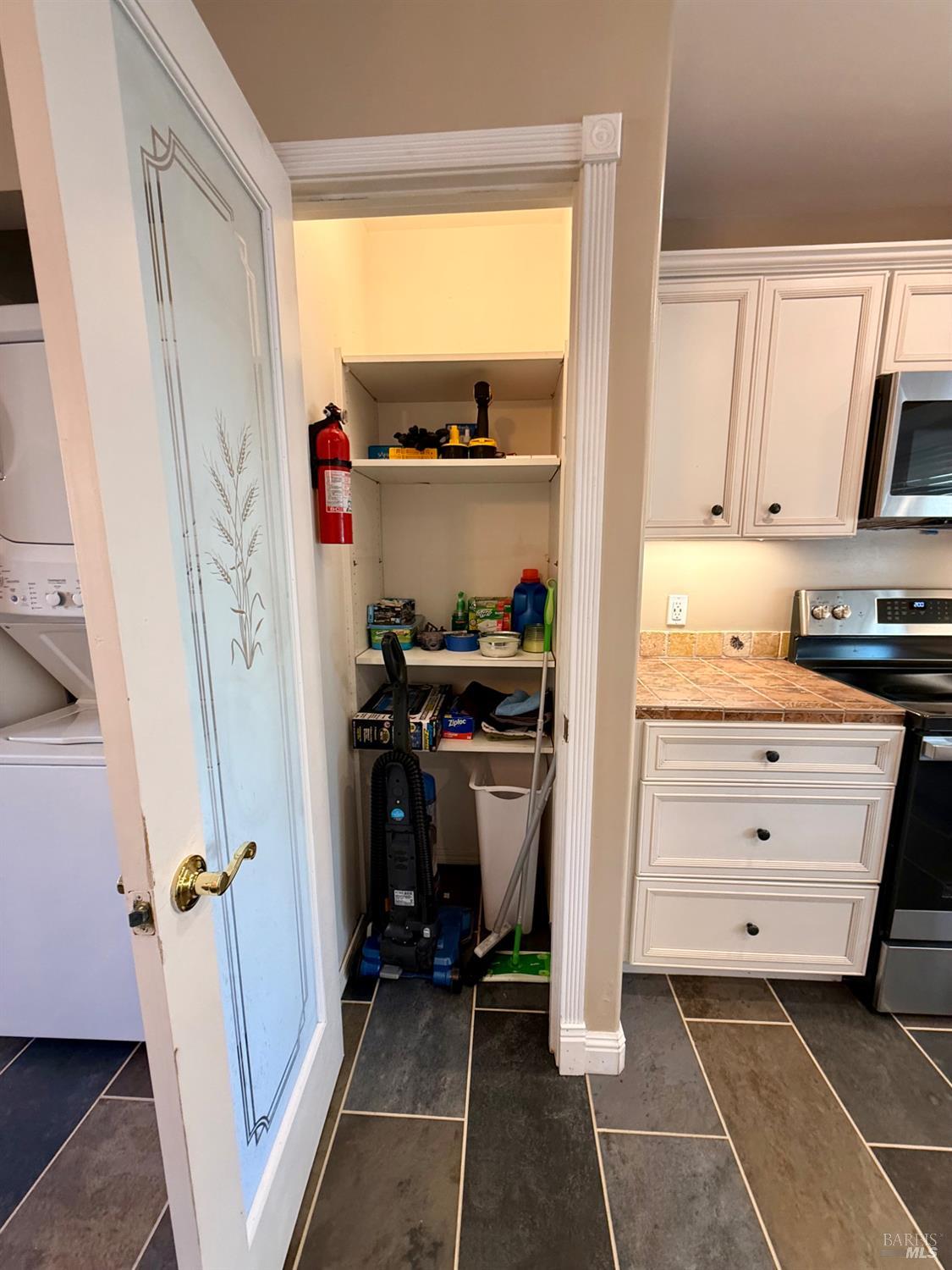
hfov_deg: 85.7
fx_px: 513
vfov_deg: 102.1
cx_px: 476
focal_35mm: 14
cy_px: 635
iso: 160
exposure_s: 1/60
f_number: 2.2
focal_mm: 2.22
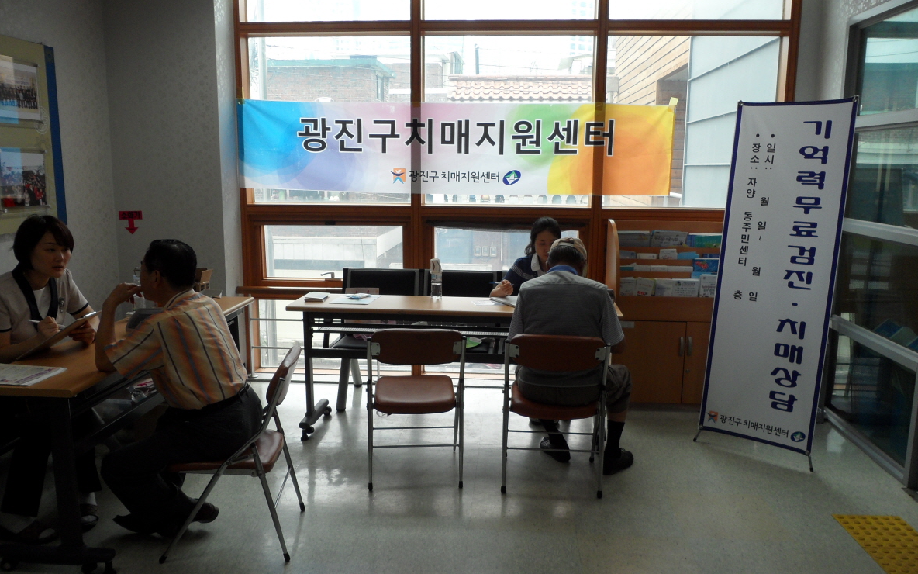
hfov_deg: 64.6
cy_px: 303
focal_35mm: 29
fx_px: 726
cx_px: 454
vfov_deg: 43.1
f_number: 3.5
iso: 80
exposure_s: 1/60
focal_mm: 4.9
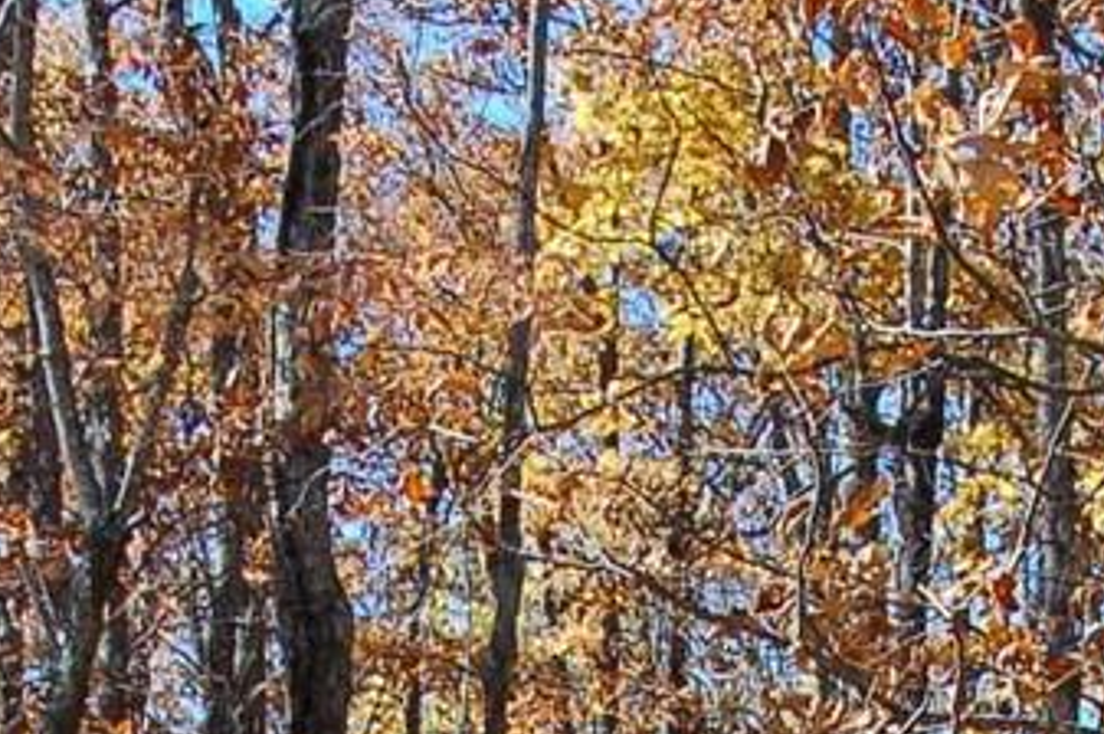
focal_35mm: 128
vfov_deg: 10.0
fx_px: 3921
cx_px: 629
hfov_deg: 16.0
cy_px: 1394
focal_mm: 20
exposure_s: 1/160
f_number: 6.3
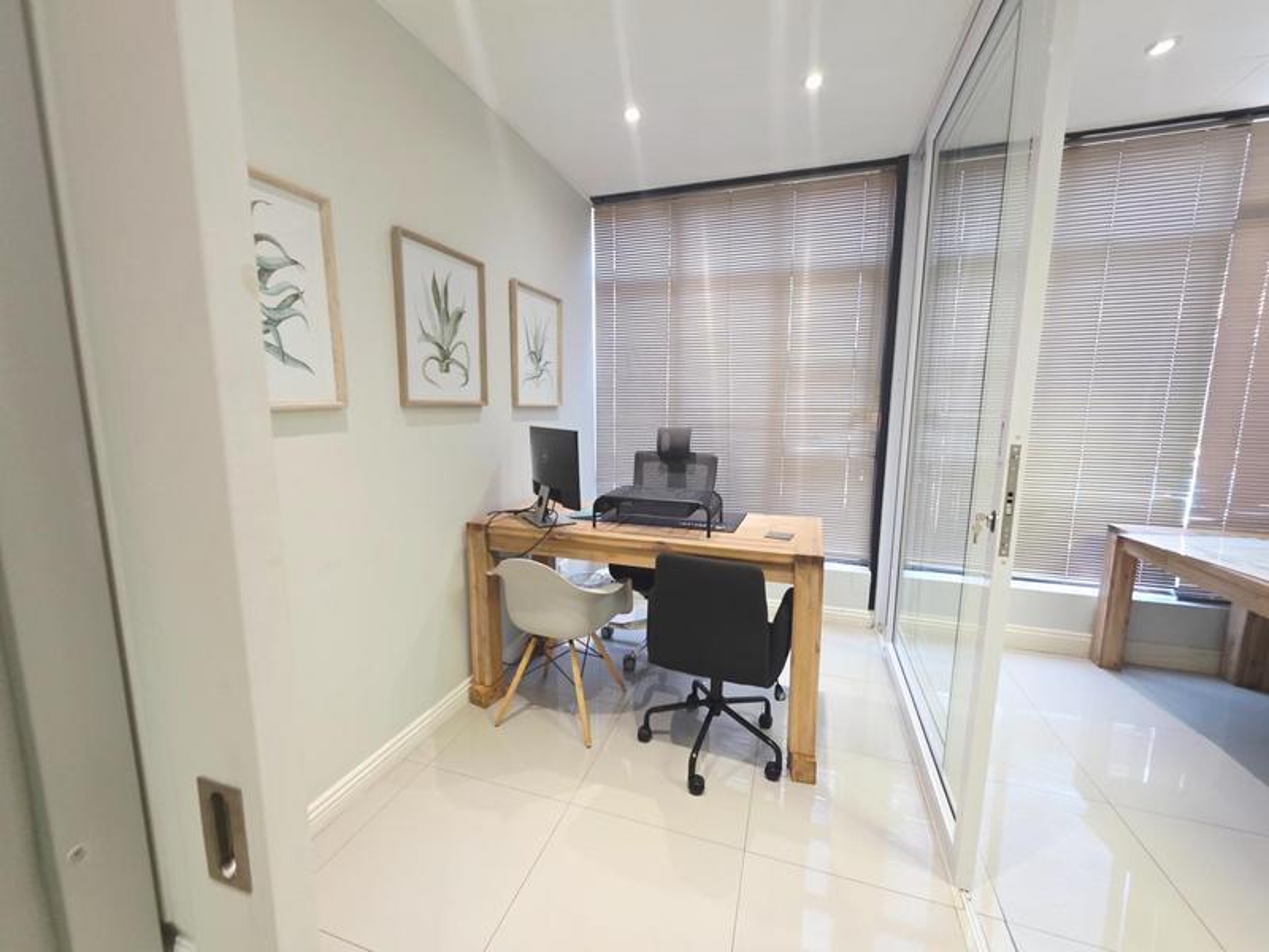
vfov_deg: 89.9
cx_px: 634
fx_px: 477
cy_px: 476
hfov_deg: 106.2
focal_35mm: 13
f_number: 1.9
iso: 200
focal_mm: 2.2
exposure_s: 1/50
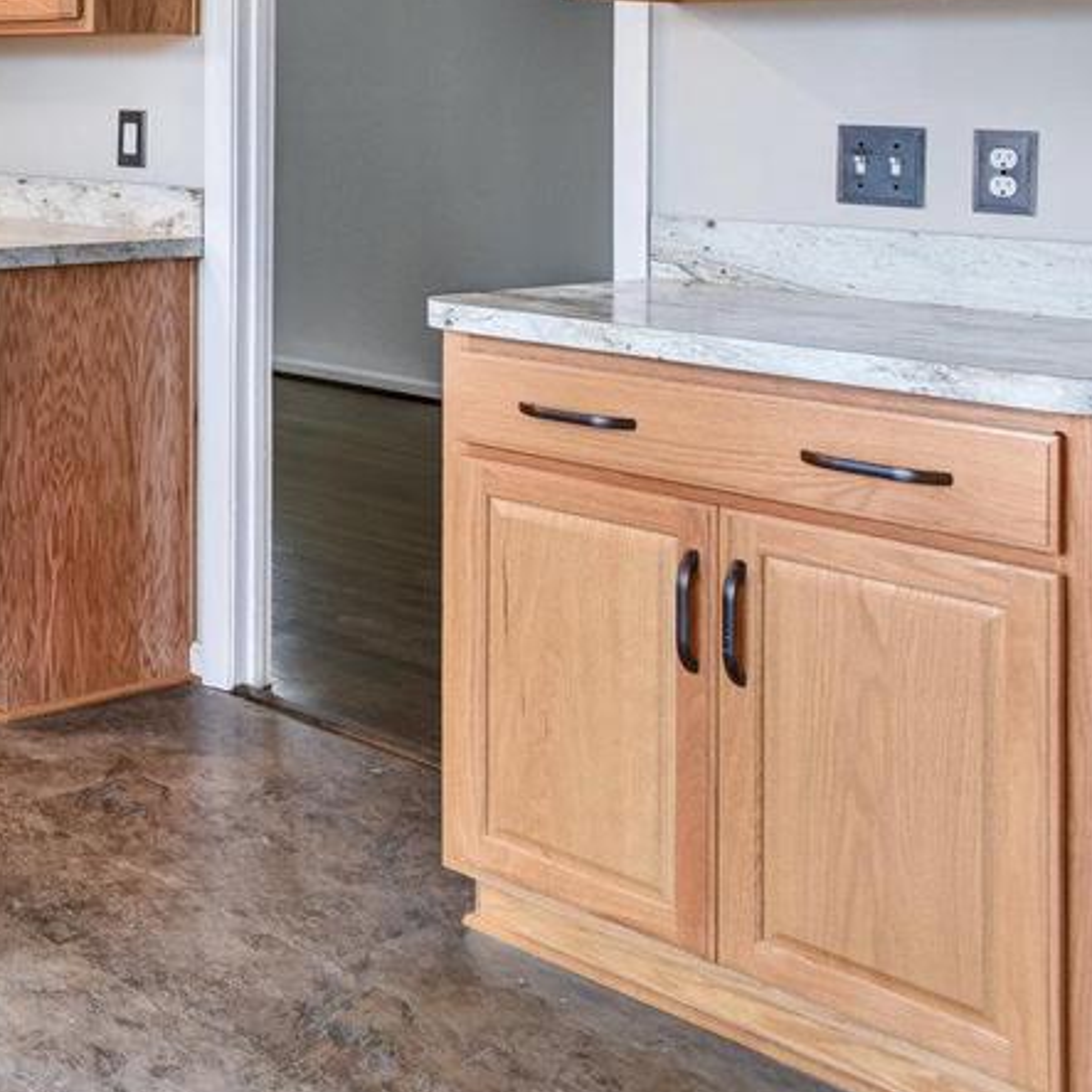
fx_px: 1677
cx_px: -486
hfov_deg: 27.1
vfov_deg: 33.7
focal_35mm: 47
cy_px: 68
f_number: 8
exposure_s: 1/8
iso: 400
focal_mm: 17
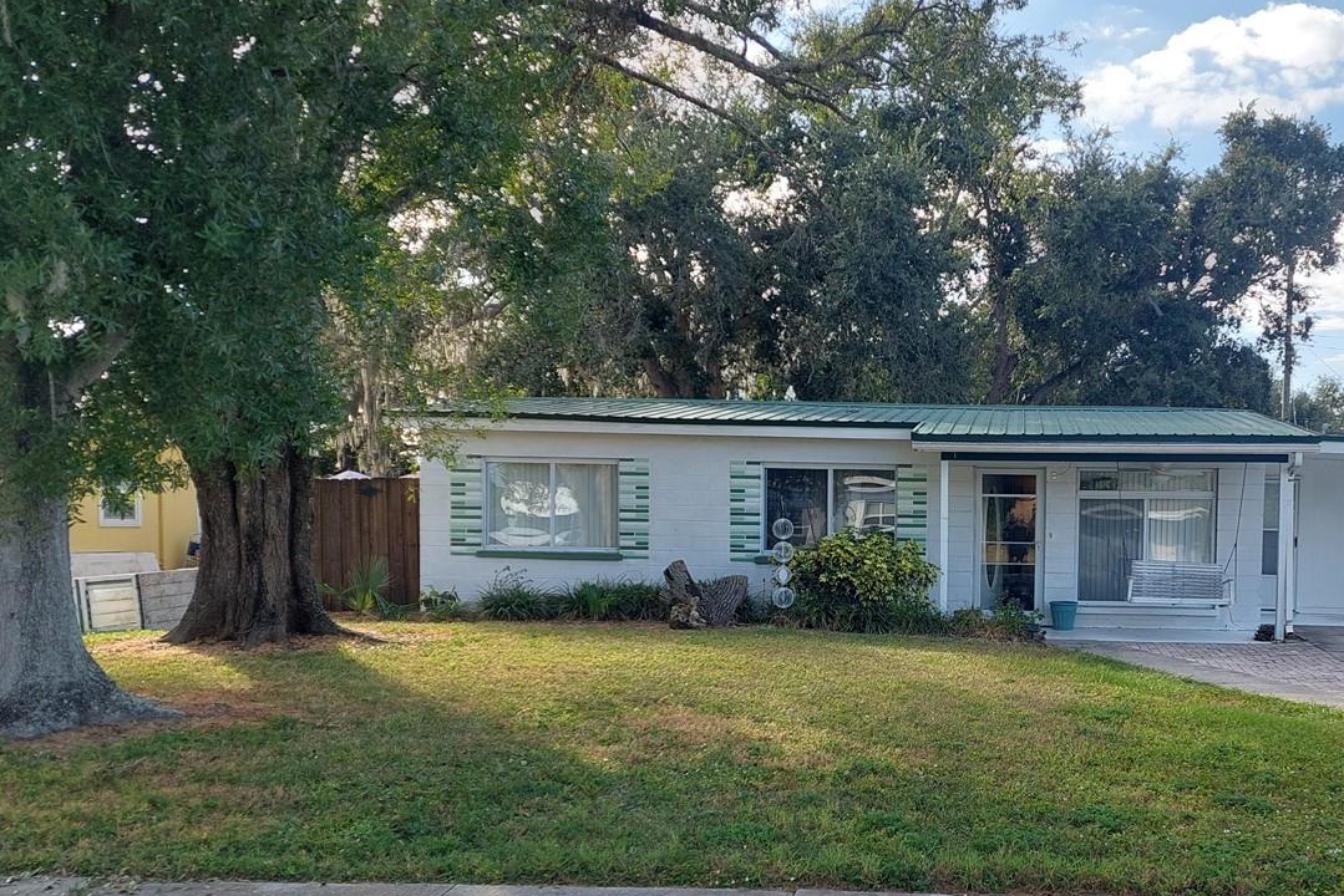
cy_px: 612
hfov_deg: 50.5
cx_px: 947
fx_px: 1382
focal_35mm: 37
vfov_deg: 35.5
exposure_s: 1/375
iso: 40
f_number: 1.8
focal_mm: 5.23
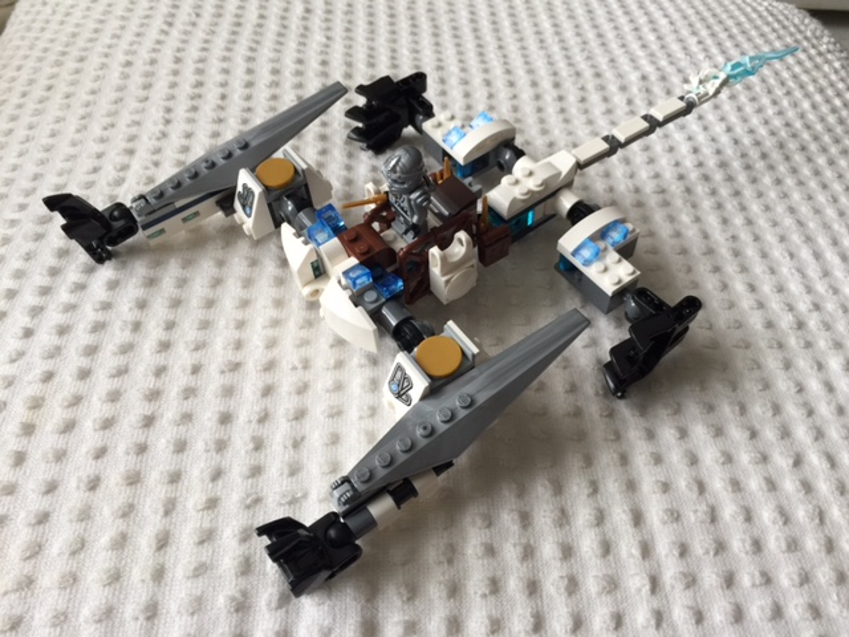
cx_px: 424
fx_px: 711
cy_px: 318
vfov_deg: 48.2
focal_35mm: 29
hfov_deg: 61.7
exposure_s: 1/30
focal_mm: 4.15
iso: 32
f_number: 2.2
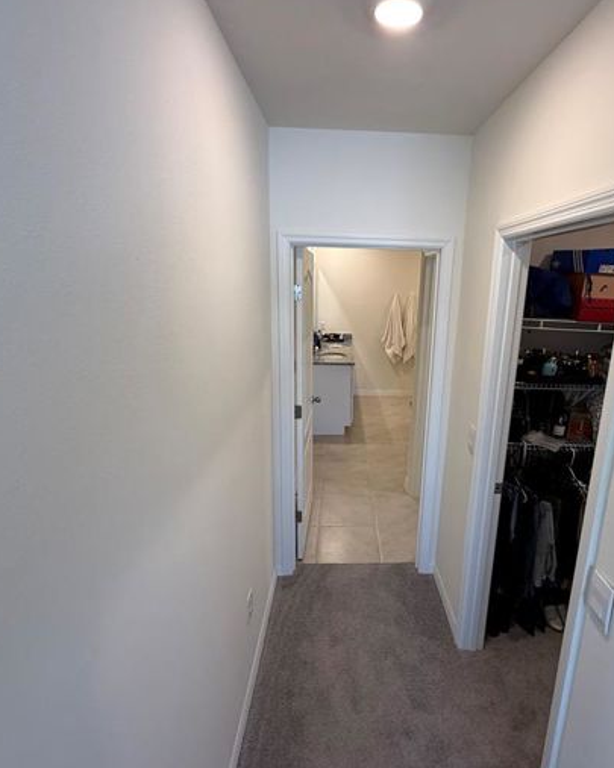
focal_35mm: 19
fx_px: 432
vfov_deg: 83.3
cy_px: 382
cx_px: 368
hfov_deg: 70.1
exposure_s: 1/120
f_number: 2.2
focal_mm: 2.22
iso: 160
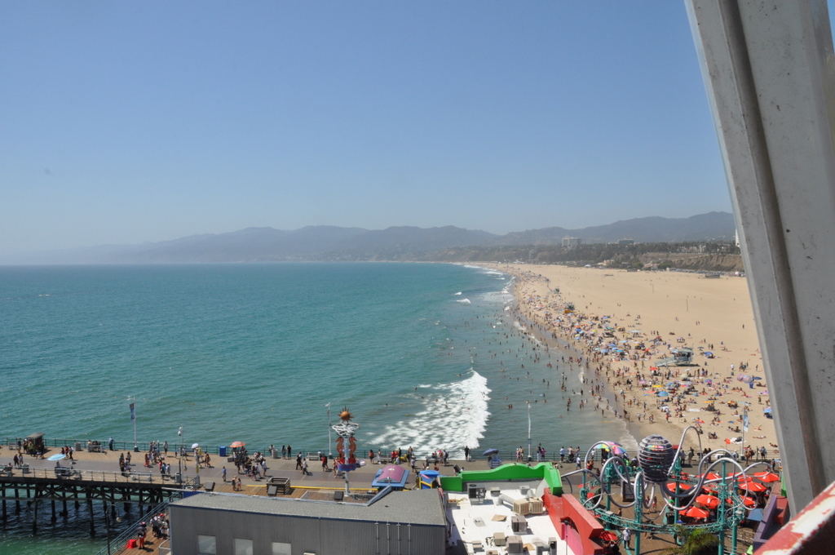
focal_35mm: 27
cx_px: 418
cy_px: 278
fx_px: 625
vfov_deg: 47.8
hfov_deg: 67.4
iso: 500
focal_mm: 18
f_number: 18
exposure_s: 1/320
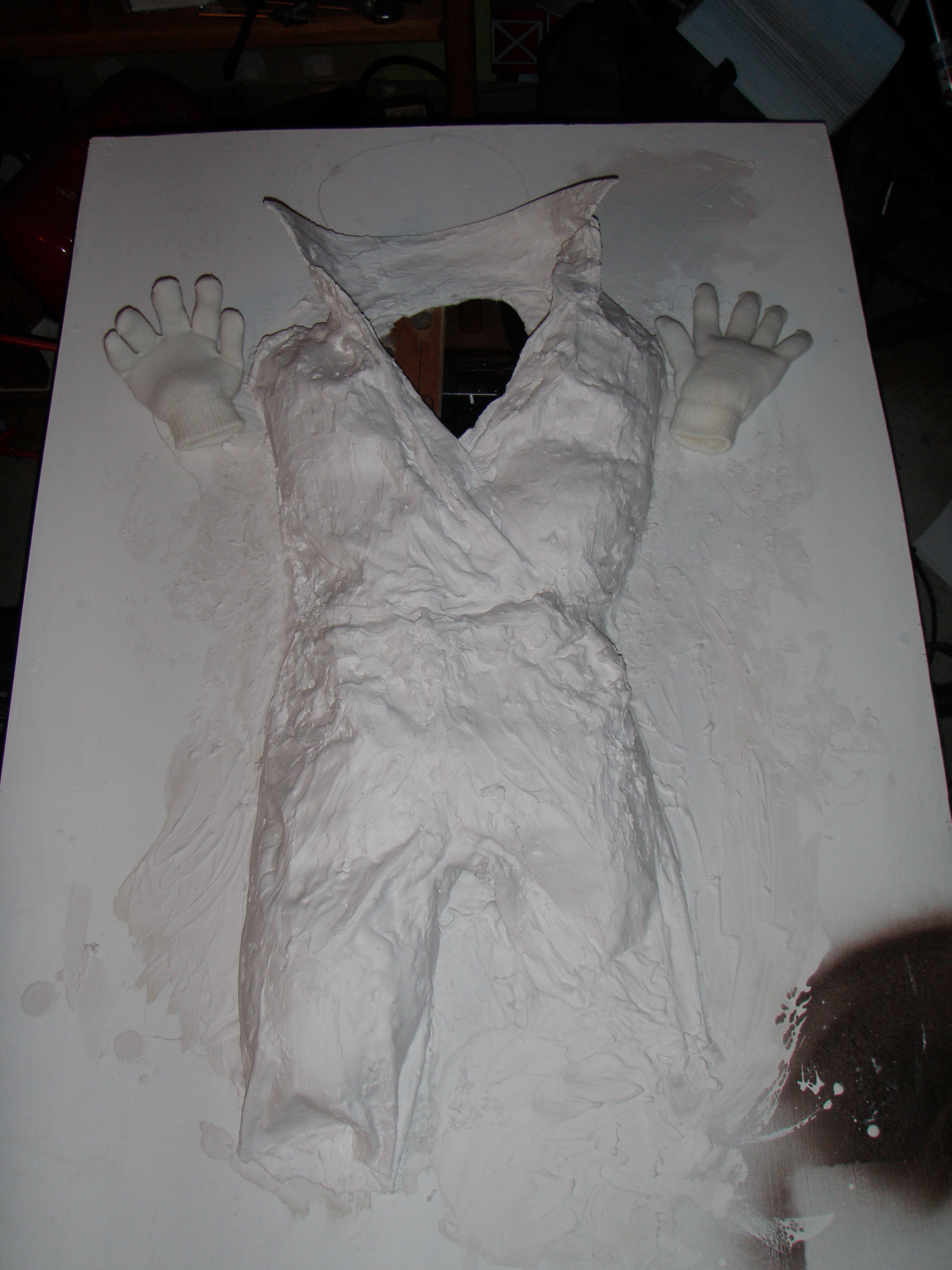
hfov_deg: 37.7
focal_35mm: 38
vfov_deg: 49.0
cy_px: 635
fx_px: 1393
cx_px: 476
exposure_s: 1/30
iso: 100
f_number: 3.5
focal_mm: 6.7
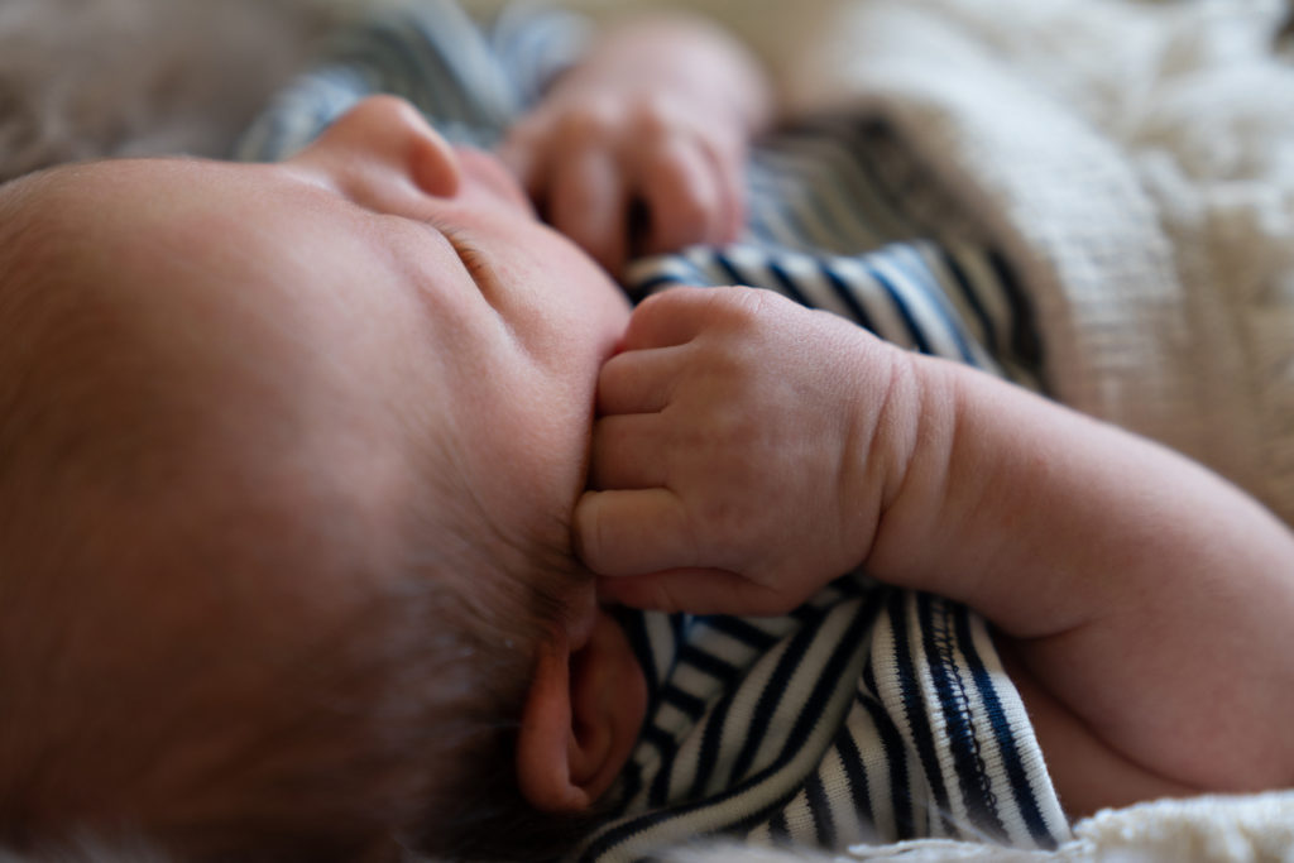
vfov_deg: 19.5
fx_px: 2516
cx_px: 647
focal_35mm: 70
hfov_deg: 28.8
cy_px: 432
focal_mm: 70
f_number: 3.2
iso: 320
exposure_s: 1/125
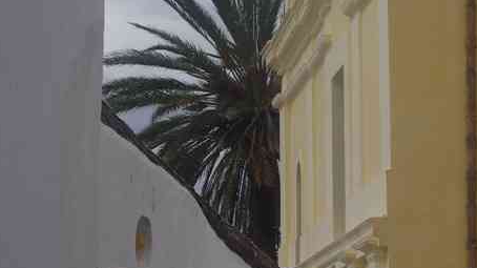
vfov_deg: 7.3
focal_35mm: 166
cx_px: 242
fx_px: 2099
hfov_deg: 13.0
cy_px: 35
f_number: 11
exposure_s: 1/125
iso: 200
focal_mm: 47.5
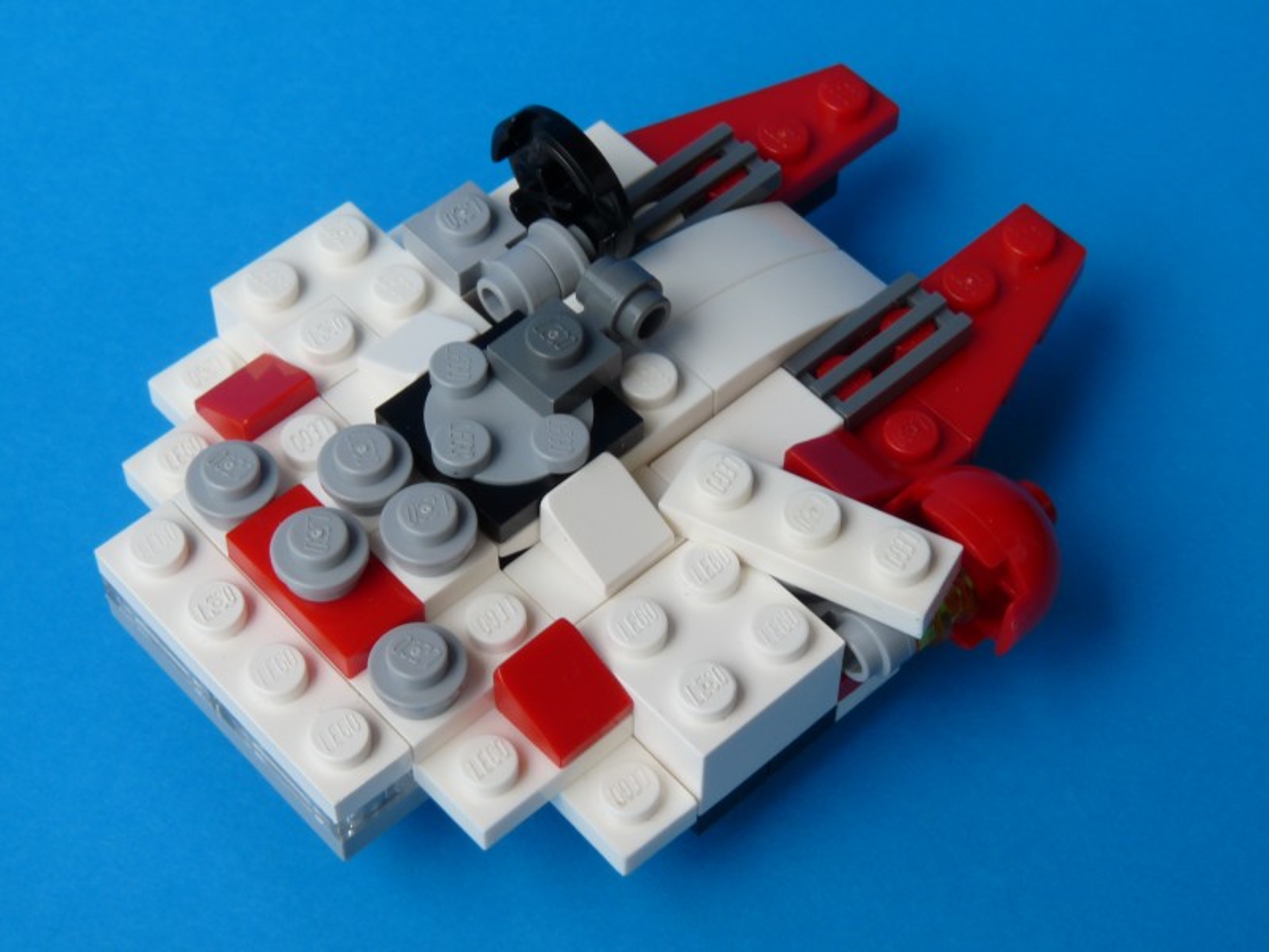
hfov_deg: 27.0
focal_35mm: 72
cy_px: 476
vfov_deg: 20.4
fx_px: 2639
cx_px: 634
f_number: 8
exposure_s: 1/50
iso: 100
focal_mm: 12.8
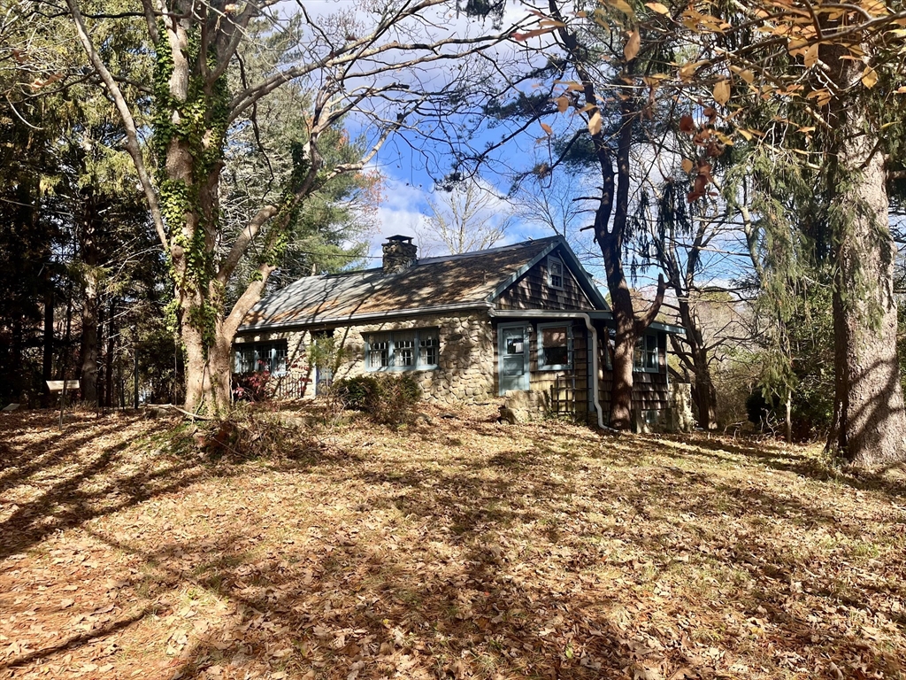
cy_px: 340
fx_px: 680
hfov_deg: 67.3
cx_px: 453
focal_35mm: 26
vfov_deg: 53.1
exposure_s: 1/1497
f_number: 1.6
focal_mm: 5.1
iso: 50
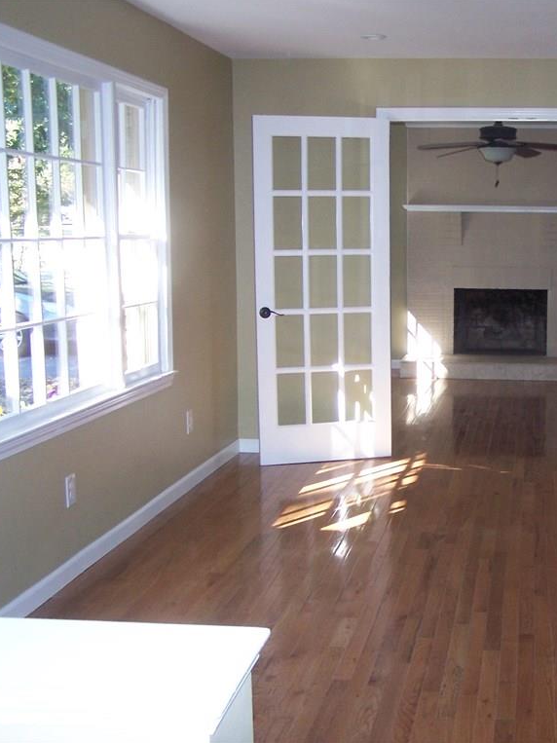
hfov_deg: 27.7
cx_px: 485
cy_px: 370
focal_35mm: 51
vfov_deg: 37.5
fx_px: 1094
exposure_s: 1/60
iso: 140
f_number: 2.8
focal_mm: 6.3
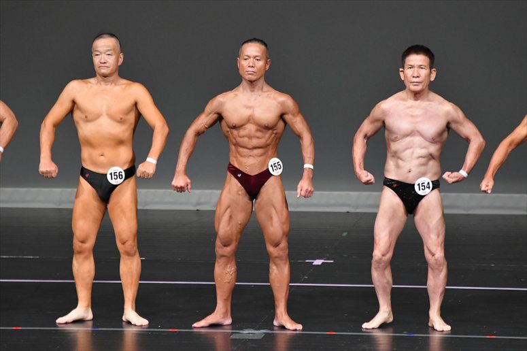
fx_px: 5487
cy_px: 176
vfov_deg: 3.7
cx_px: 264
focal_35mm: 375
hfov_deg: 5.5
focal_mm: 250
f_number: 5.6
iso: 4000
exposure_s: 1/400
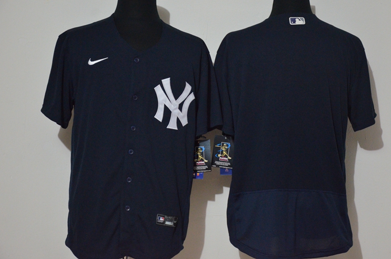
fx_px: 910
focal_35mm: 84
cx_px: 207
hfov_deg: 24.2
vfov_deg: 16.2
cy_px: 120
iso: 4000
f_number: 4.8
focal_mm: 52
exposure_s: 1/15
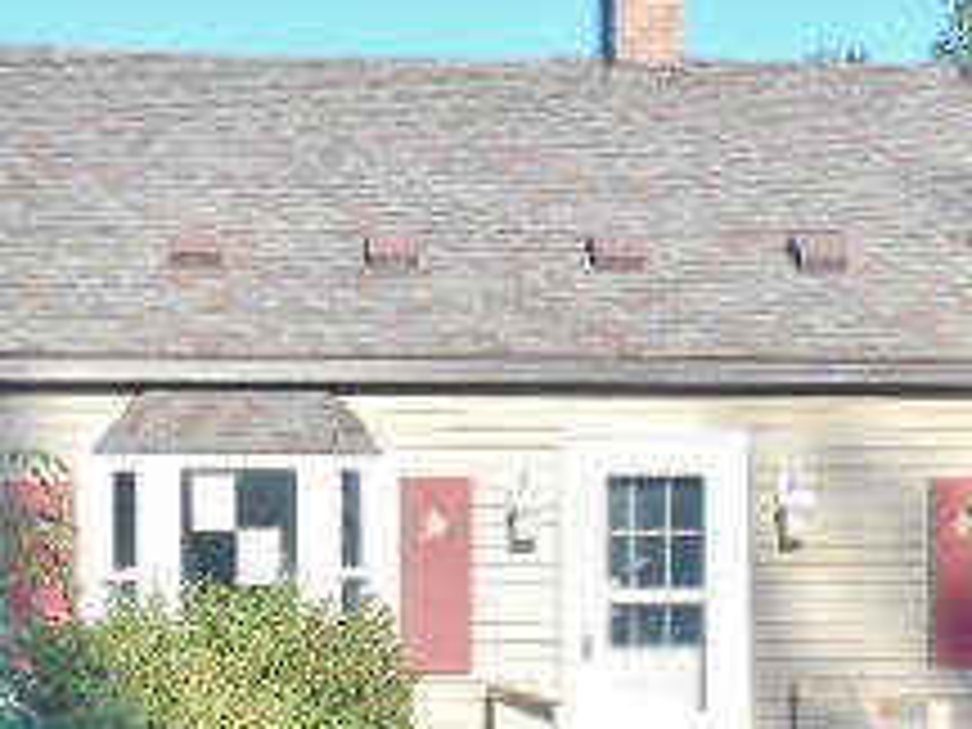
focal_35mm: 77
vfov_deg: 18.9
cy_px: 634
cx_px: 360
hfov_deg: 25.3
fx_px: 2162
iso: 80
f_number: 3.4
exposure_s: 1/320
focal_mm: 4.7
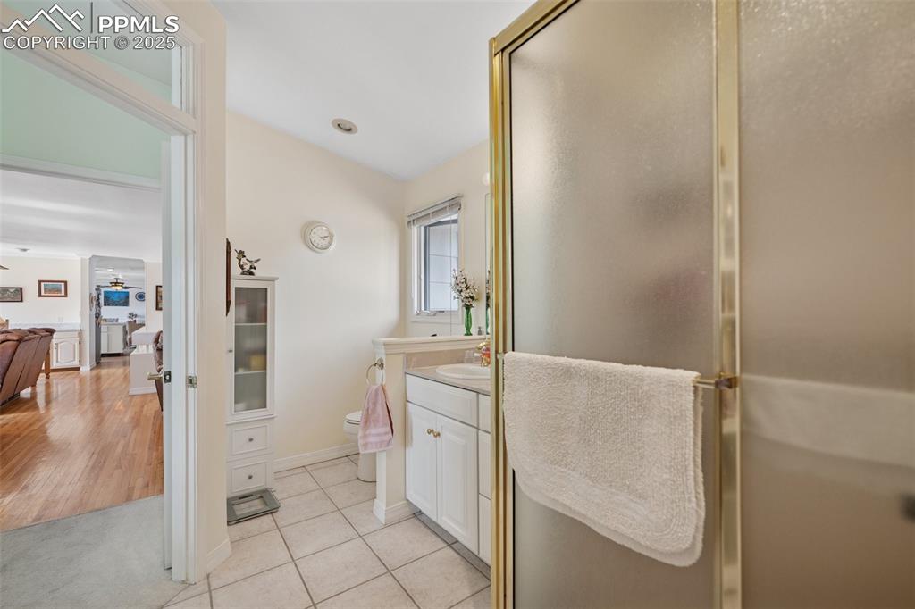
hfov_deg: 100.4
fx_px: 381
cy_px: 304
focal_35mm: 15
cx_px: 458
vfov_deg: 77.3
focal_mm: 15
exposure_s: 1/60
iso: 400
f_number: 4
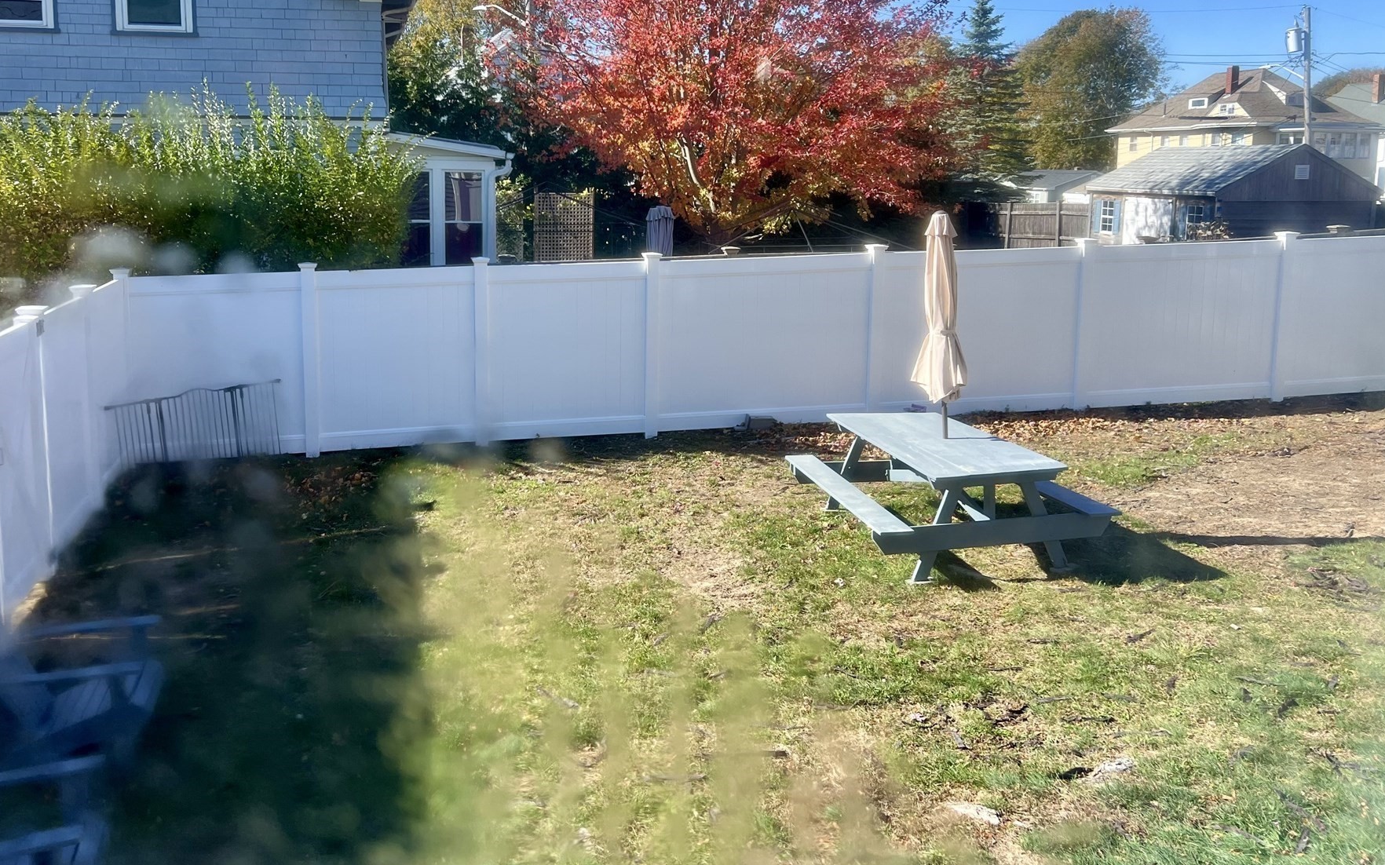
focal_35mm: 32
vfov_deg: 39.1
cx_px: 603
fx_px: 1208
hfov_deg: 59.5
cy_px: 313
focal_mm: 5.7
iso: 50
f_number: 1.5
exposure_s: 1/1669
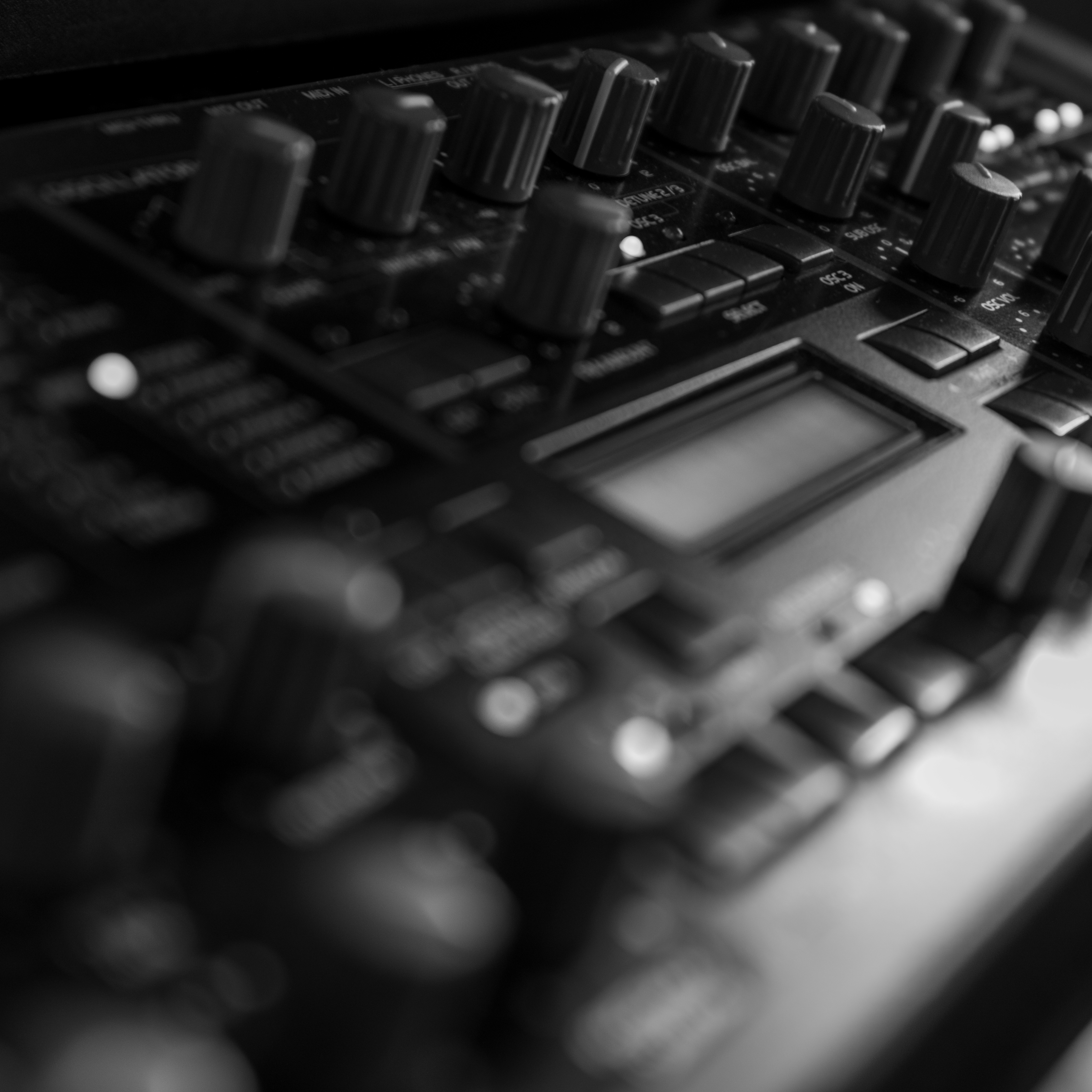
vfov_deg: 26.5
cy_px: 545
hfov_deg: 26.5
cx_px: 507
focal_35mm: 65
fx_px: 2320
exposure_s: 1/3
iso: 1000
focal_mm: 70
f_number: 5.6
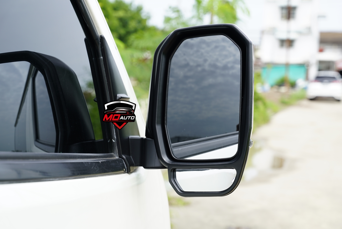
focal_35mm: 70
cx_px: 171
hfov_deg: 28.8
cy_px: 114
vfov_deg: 19.5
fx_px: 665
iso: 100
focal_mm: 70
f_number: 7.1
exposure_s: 1/125
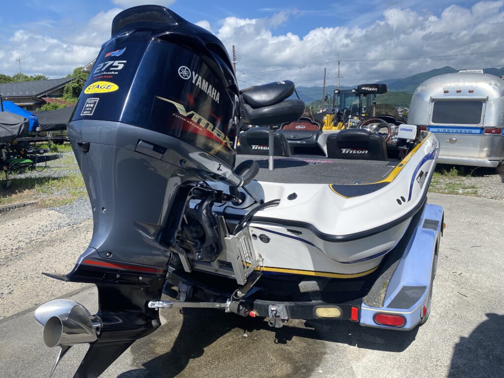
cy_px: 189
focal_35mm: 26
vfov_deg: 53.1
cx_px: 252
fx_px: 379
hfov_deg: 67.3
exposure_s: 1/2890
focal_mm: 4.25
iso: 32
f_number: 1.8
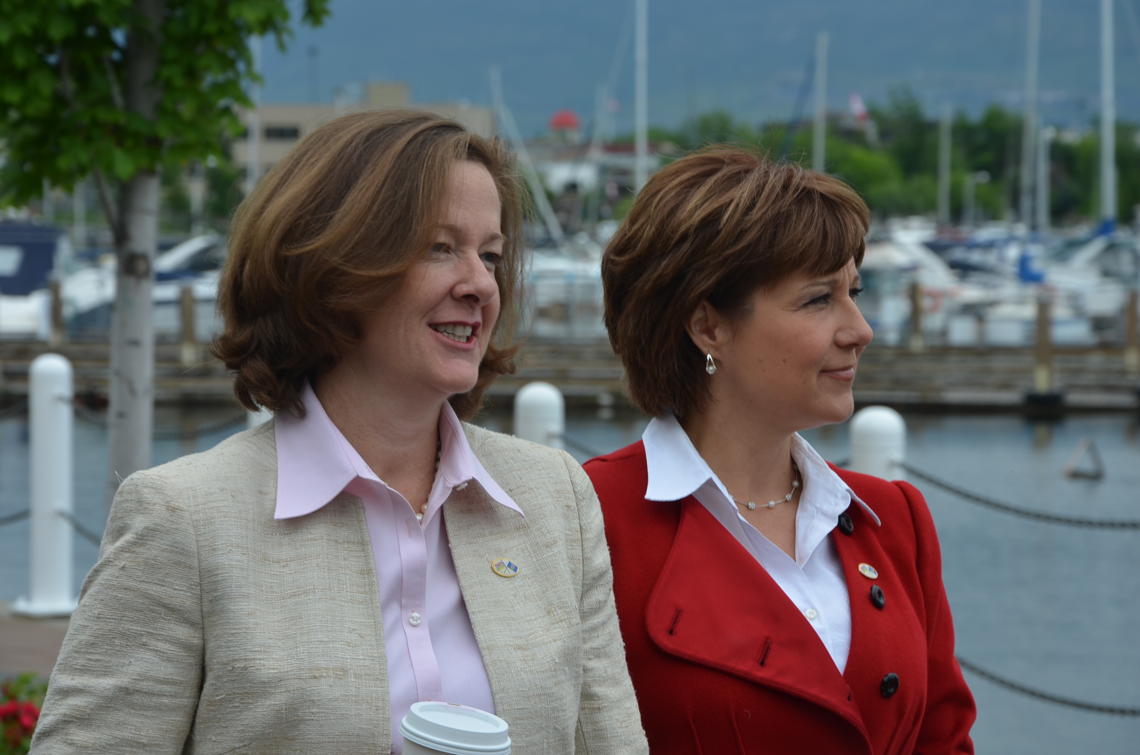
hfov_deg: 13.1
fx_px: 4977
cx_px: 570
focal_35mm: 158
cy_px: 378
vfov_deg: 8.7
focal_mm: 105
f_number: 8
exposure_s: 1/250
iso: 160
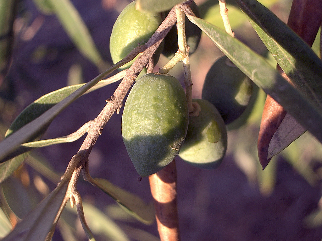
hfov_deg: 31.2
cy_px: 120
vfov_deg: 23.7
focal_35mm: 62
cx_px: 161
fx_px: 577
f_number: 3.5
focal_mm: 10.2
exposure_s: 1/60
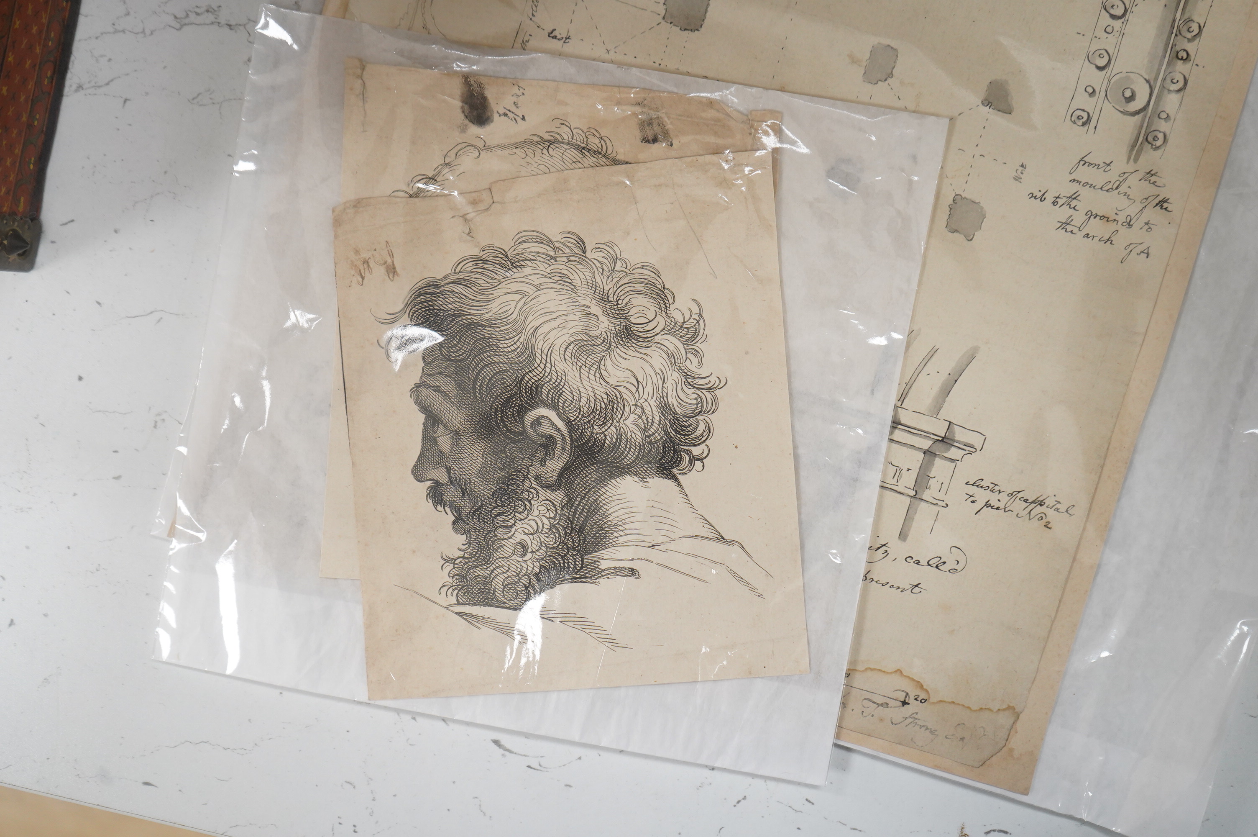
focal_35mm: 40
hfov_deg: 48.5
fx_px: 1397
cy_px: 418
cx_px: 629
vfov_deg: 33.3
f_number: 5
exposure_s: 1/160
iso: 2500
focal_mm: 40
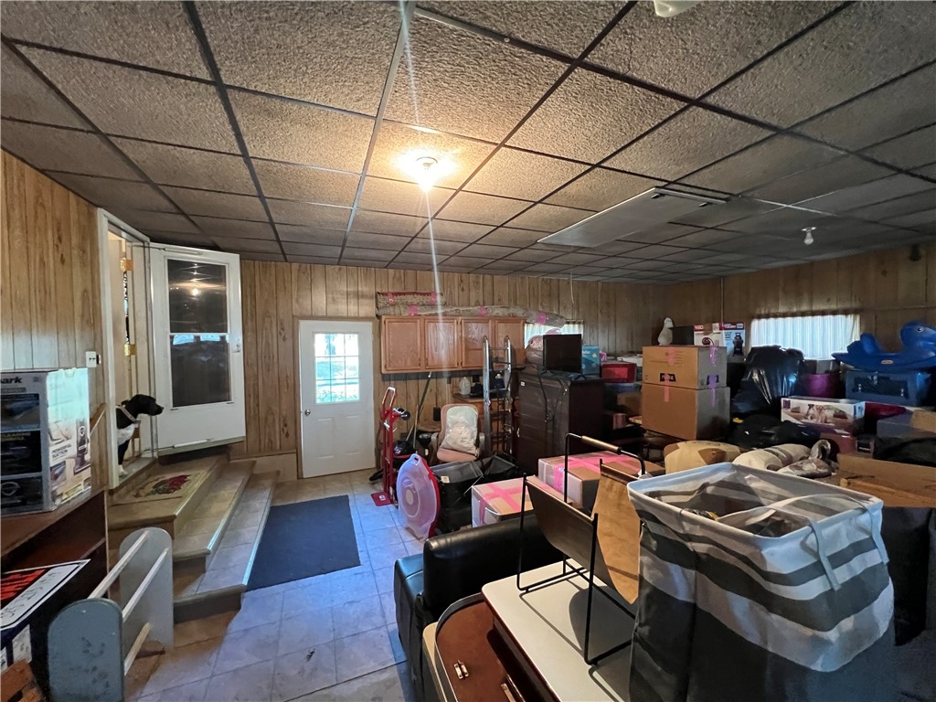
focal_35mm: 13
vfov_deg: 89.9
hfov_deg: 106.2
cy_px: 351
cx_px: 468
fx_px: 352
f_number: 1.8
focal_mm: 1.57
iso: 1000
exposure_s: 1/60
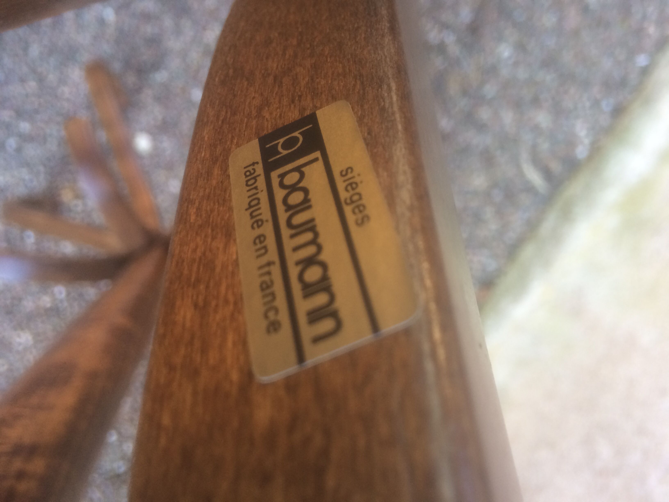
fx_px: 560
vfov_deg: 48.2
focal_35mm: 29
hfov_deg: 61.7
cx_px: 334
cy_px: 251
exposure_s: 1/33
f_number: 2.2
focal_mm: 4.15
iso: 40
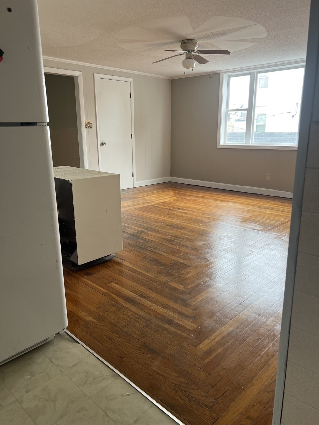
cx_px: 160
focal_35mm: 26
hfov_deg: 53.1
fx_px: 319
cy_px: 212
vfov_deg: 67.3
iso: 80
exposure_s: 1/120
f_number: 1.5
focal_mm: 5.7
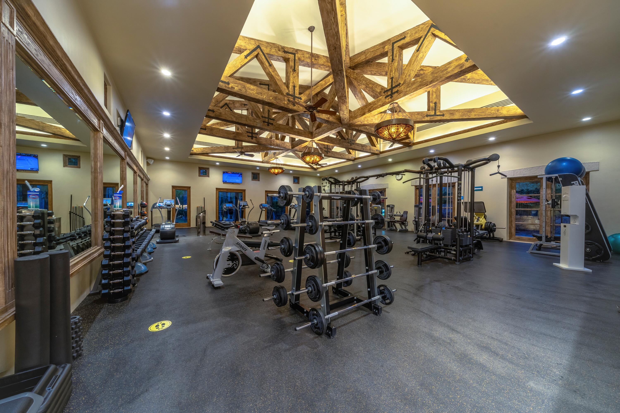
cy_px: 206
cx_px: 310
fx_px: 207
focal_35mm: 12
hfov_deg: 112.6
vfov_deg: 90.0
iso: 320
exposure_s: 1/4
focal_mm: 12
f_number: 11
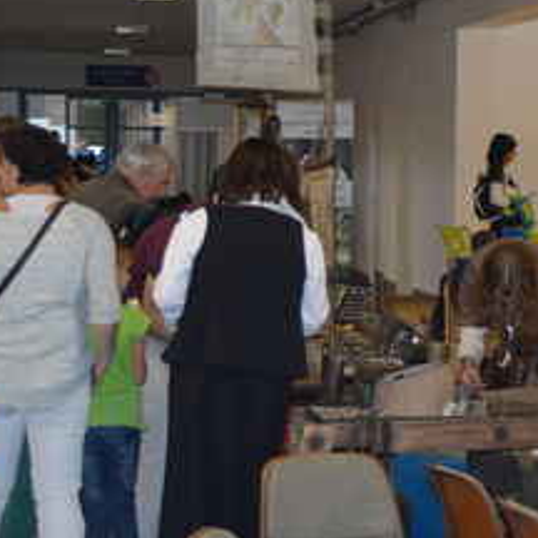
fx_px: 1881
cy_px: 208
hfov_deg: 15.6
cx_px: 680
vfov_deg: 16.3
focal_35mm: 107
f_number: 4.5
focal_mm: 30
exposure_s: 1/60
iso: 720
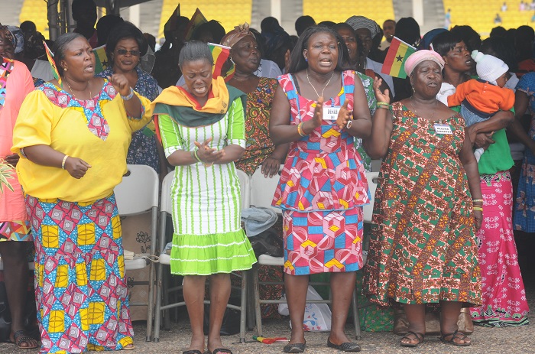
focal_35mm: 158
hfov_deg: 13.1
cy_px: 177
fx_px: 2335
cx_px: 268
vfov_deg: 8.7
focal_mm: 105
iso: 200
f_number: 5
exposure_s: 1/200
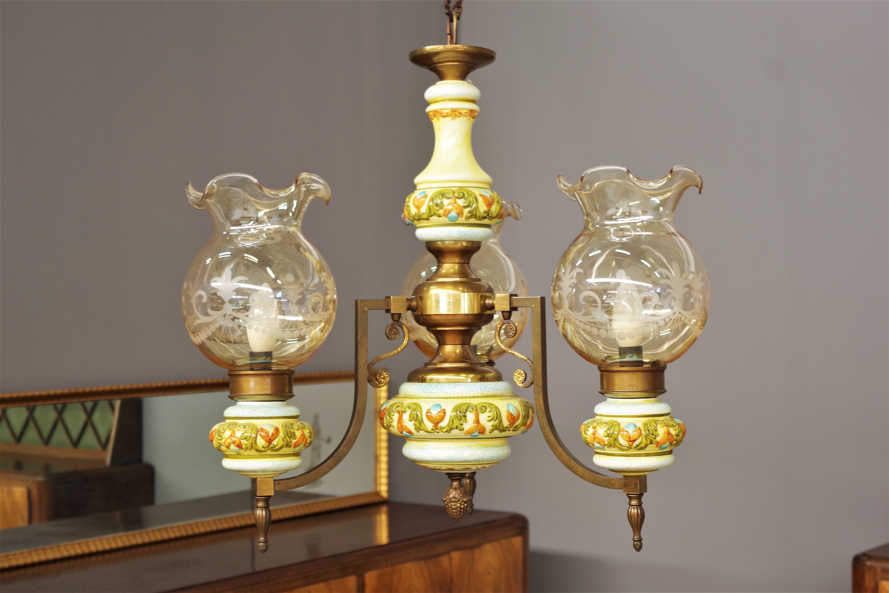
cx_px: 444
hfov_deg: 35.1
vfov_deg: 23.8
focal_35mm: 57
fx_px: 1408
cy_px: 296
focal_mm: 37.5
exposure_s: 1/8
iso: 100
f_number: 4.5
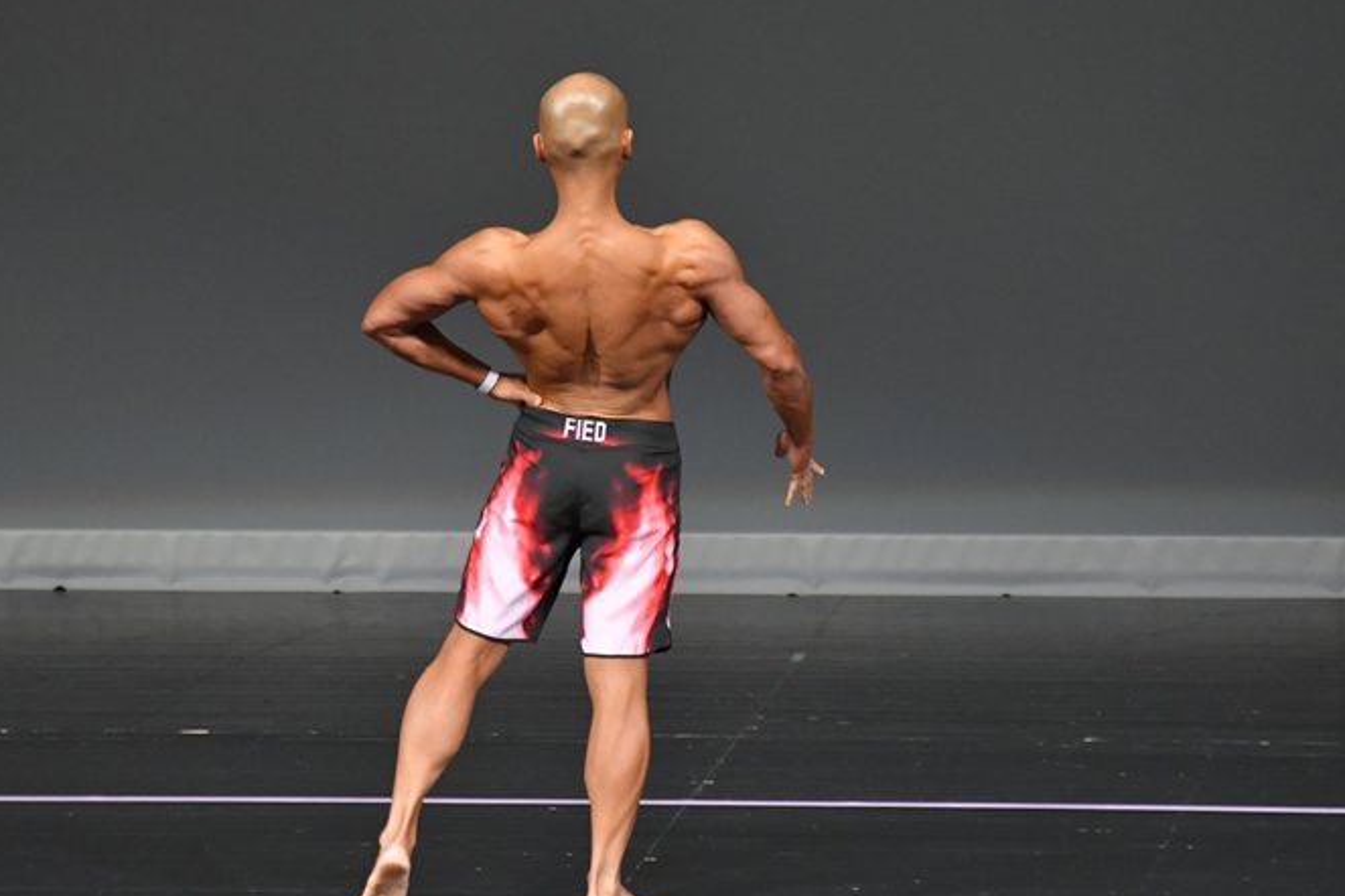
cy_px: 499
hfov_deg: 5.1
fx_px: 15055
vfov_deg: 3.4
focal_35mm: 403
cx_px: 612
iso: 4000
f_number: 5.6
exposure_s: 1/400
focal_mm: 230
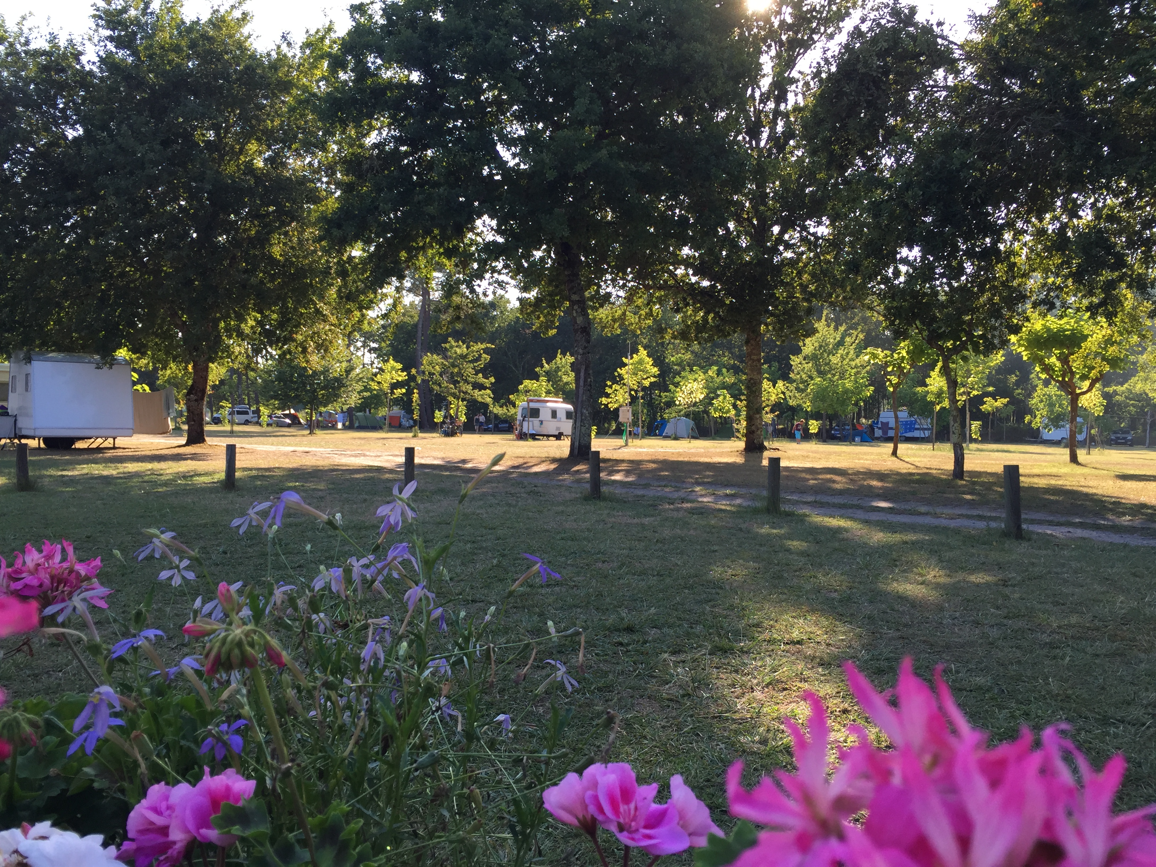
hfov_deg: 61.7
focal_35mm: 29
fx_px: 968
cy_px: 434
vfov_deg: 48.2
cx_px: 578
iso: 32
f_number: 2.2
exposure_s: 1/388
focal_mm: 4.15
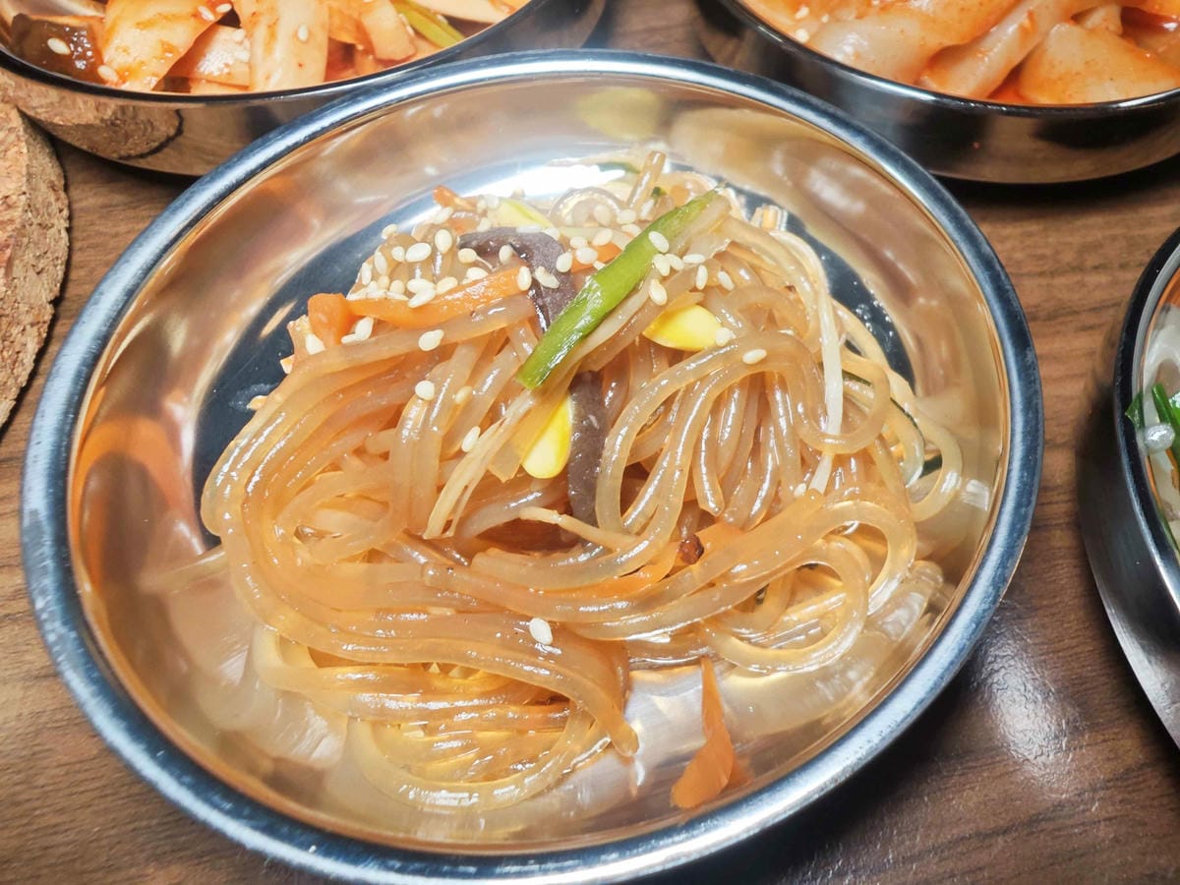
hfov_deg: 73.9
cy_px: 442
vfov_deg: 58.9
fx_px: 784
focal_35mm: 23
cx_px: 590
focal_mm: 2.03
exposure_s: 1/180
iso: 80
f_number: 1.8
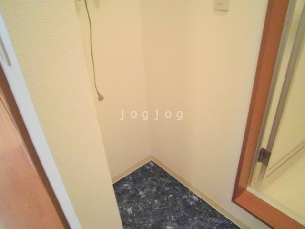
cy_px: 114
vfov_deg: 53.1
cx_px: 152
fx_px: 229
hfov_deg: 67.3
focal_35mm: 26
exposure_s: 1/30
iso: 800
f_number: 2.8
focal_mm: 4.7
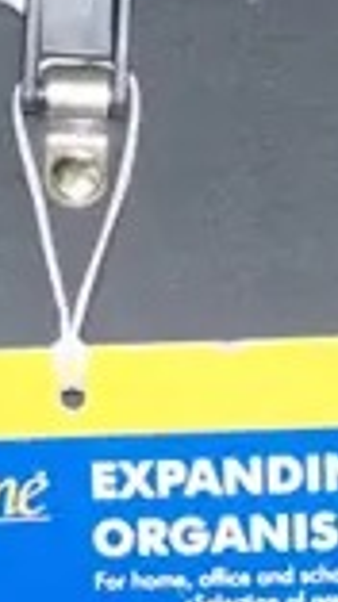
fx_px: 5001
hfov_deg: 3.9
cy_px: 982
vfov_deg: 6.8
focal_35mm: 313
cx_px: 15
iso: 2500
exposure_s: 1/160
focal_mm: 22
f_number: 5.6
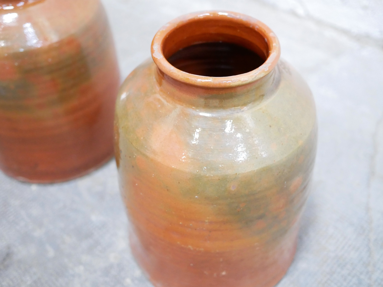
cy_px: 144
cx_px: 192
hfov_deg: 46.8
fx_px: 443
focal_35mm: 40
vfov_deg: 36.0
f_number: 1.7
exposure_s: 1/50
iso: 3200
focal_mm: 20
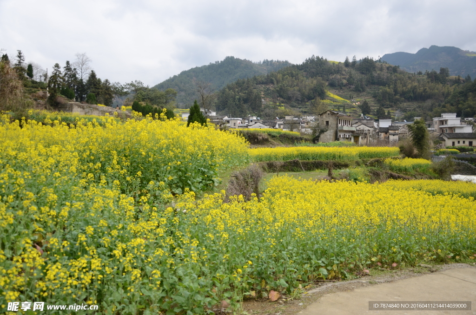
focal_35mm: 32
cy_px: 158
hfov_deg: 59.6
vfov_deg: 41.5
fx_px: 416
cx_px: 238
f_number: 3.8
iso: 100
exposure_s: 1/500
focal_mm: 21
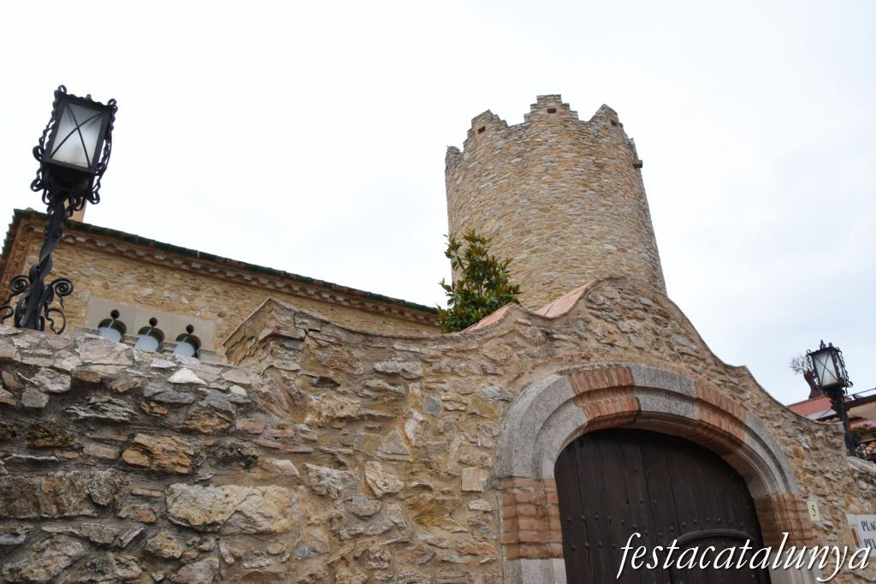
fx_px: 657
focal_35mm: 27
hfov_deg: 67.4
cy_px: 292
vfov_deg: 47.9
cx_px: 438
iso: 640
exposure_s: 1/640
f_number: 10
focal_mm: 18
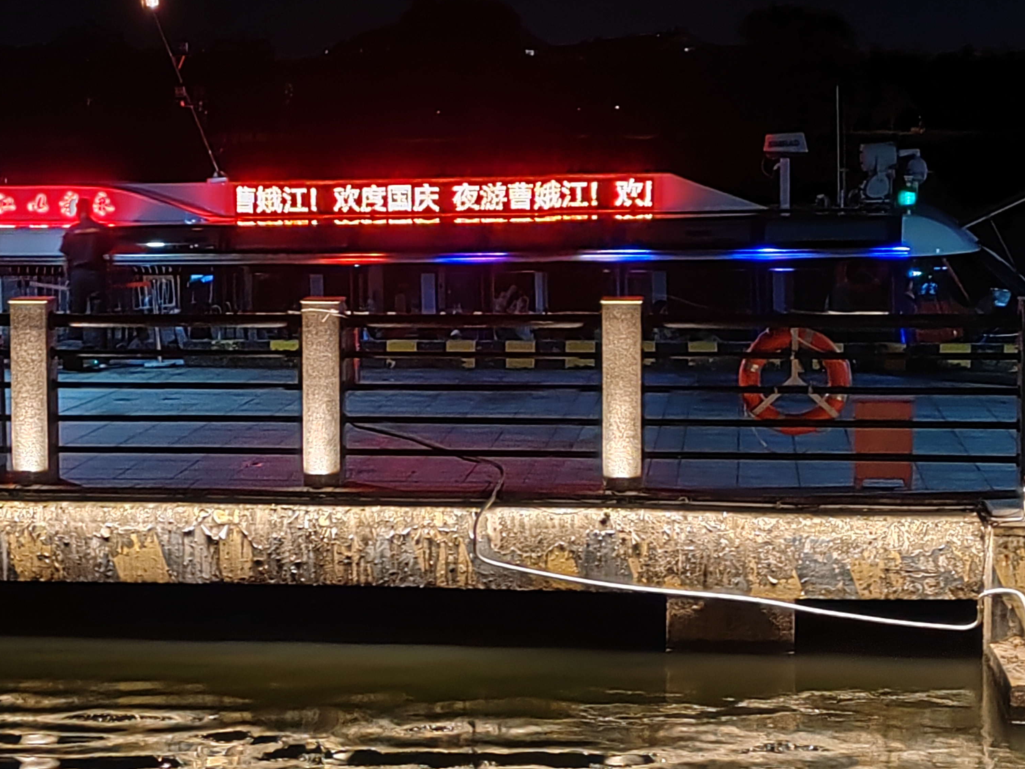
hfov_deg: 24.7
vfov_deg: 18.6
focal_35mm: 79
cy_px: 304
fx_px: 2339
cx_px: 406
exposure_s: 1/50
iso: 2000
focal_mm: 6.14
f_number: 1.8
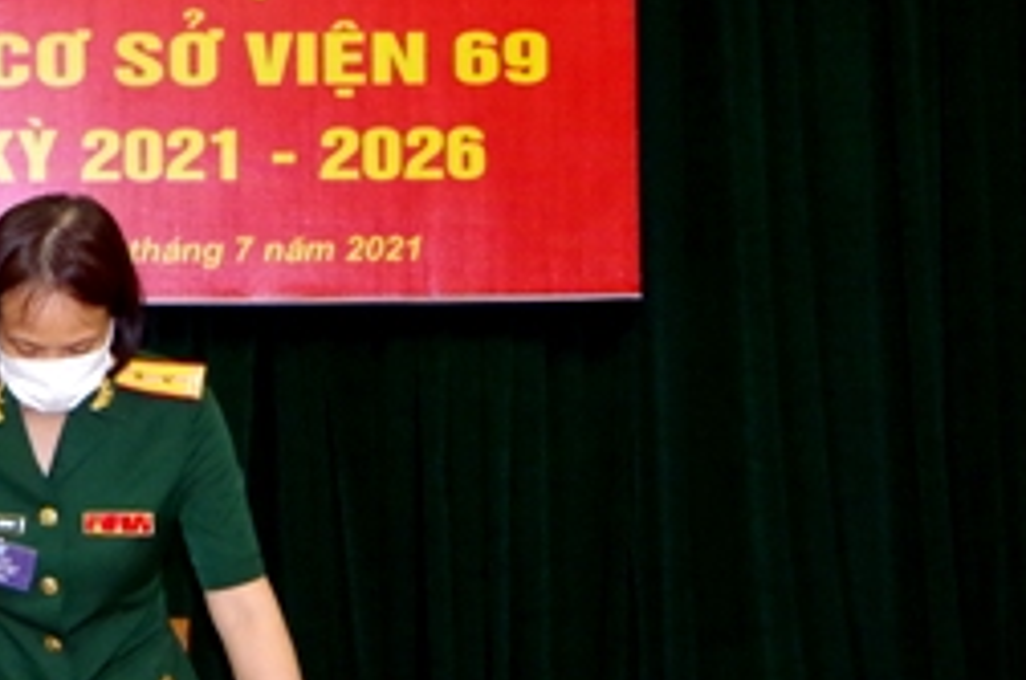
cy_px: 195
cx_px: -136
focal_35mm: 126
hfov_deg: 15.8
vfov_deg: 10.8
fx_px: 3584
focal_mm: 28
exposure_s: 1/100
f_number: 4
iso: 1600
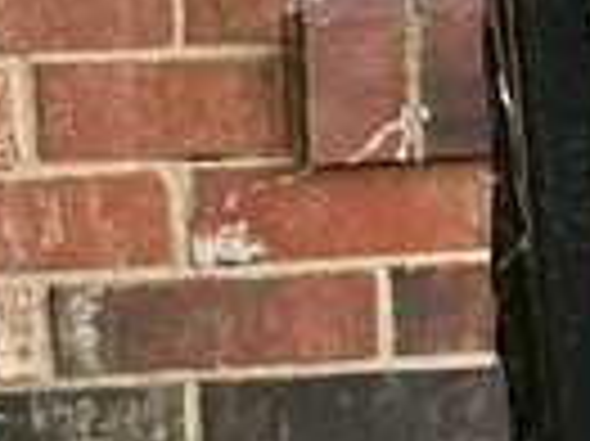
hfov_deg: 9.8
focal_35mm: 203
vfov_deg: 7.2
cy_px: 675
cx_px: 293
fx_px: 3457
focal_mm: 5.7
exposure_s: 1/733
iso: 50
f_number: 1.5
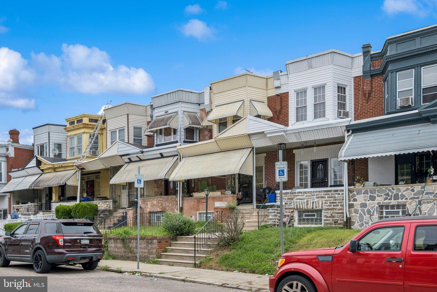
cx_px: 218
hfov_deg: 60.3
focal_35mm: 31
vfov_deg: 42.3
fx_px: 376
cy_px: 146
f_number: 8
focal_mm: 20.9
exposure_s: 1/220
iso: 250
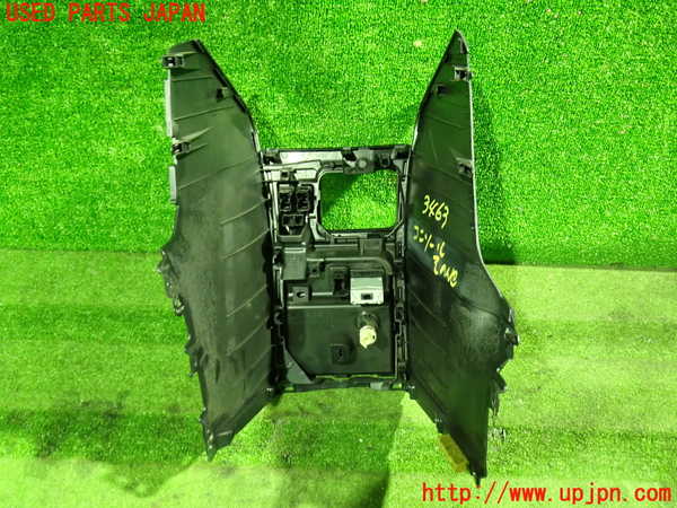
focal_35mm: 30
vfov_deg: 46.8
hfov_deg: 60.0
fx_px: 587
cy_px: 254
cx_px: 338
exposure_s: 1/8
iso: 800
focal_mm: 5.4
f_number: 2.3
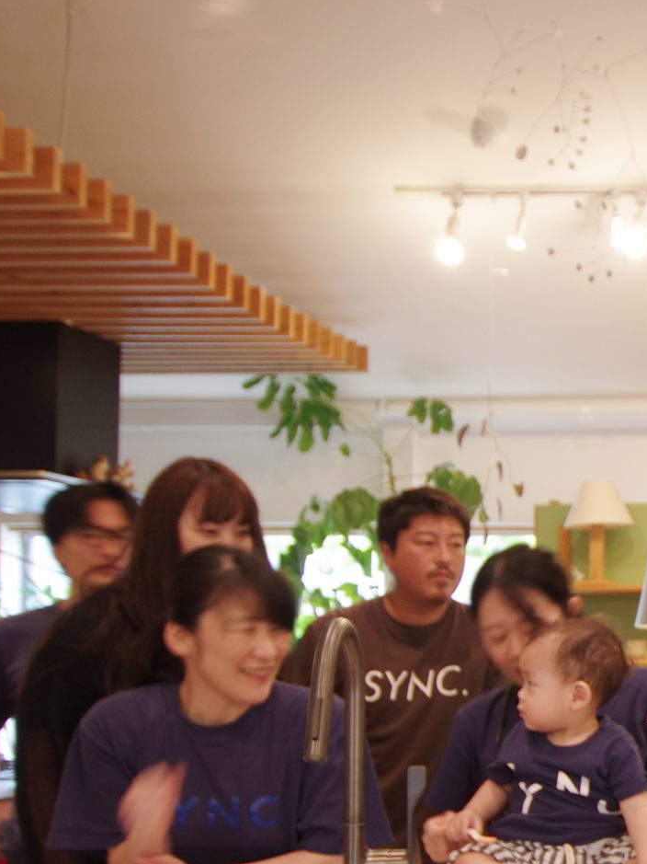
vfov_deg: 33.9
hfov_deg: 22.5
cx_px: 930
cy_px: 691
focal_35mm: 55
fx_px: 1371
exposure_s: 1/20
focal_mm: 14
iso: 400
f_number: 3.5
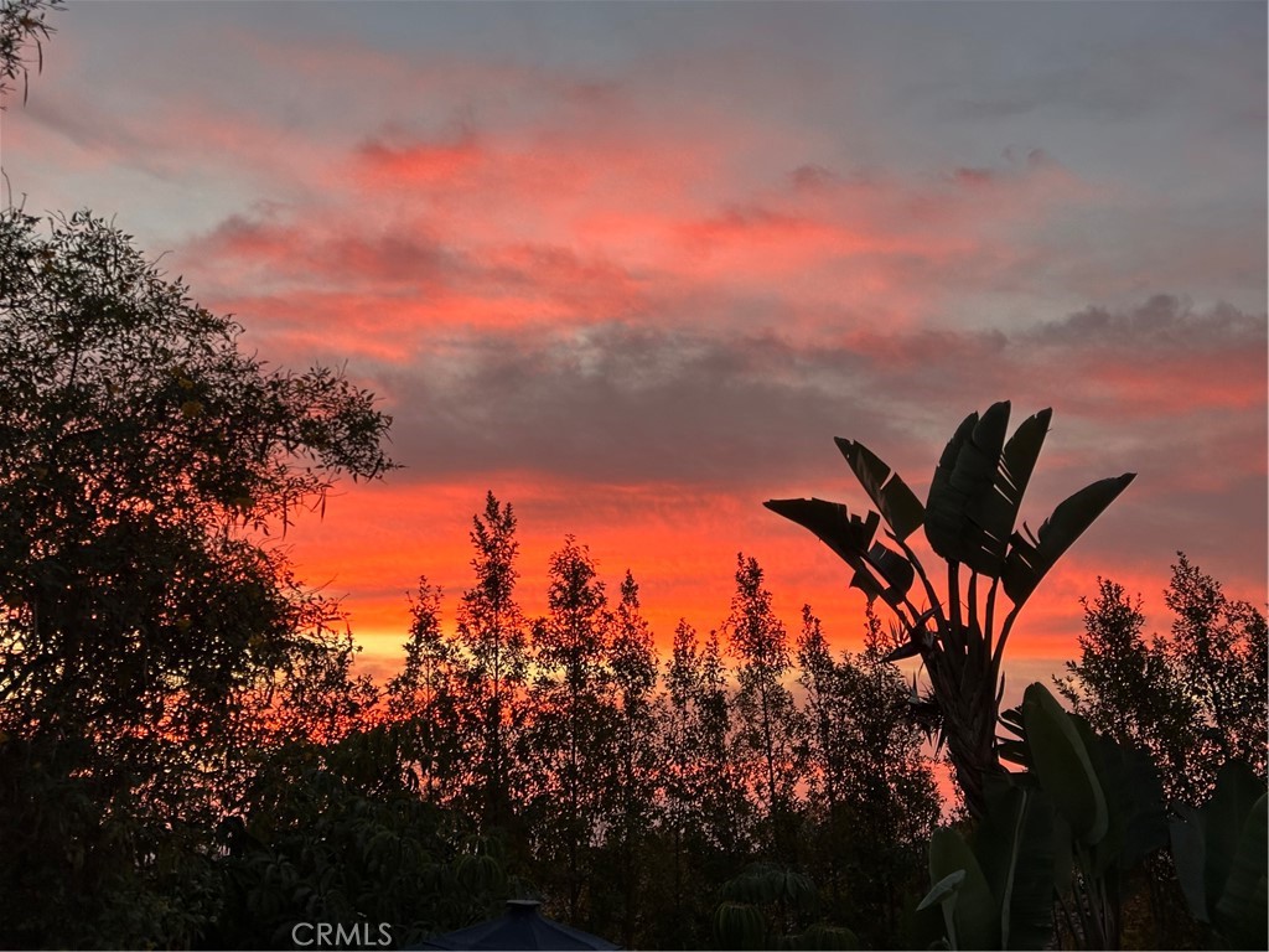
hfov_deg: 39.7
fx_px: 1760
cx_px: 634
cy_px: 476
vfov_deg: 30.3
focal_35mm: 48
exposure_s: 1/49
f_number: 1.78
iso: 250
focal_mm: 6.86
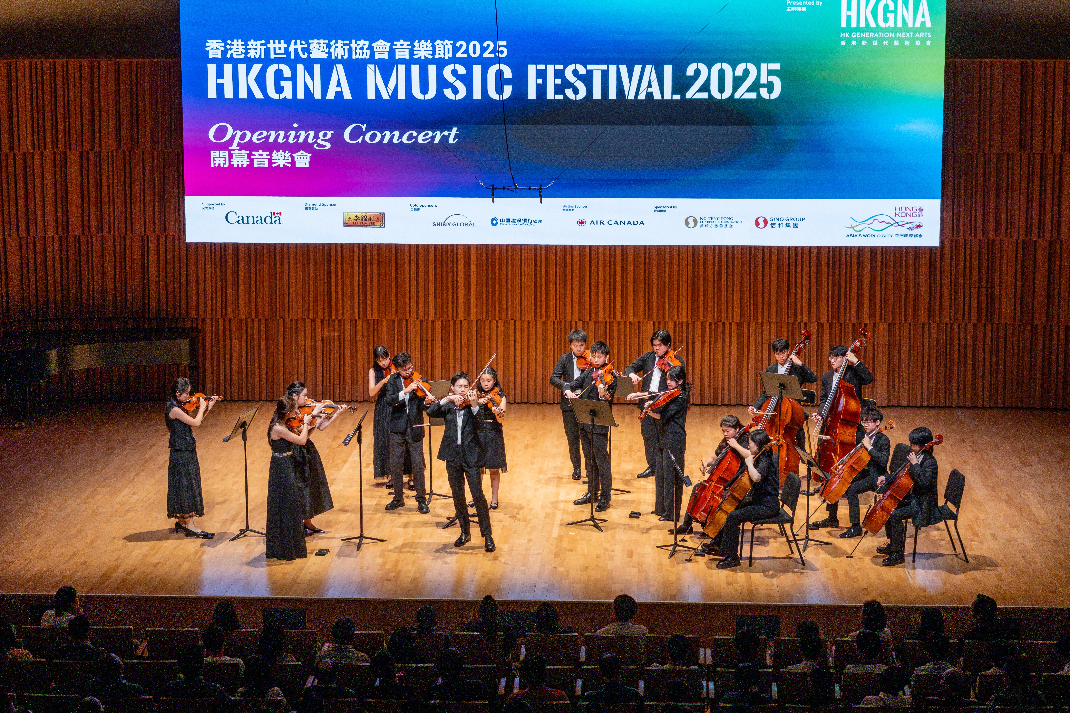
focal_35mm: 70
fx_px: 2080
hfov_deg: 28.8
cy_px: 356
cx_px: 535
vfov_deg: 19.5
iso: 3200
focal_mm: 46.6
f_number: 5
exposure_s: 1/160
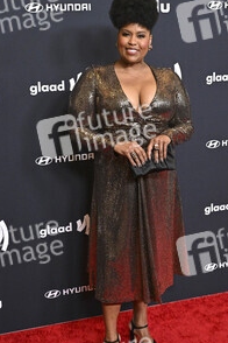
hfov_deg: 25.5
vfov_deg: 37.5
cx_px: 130
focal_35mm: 53
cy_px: 190
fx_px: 503
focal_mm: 39
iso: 4000
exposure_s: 1/250
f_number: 5.6
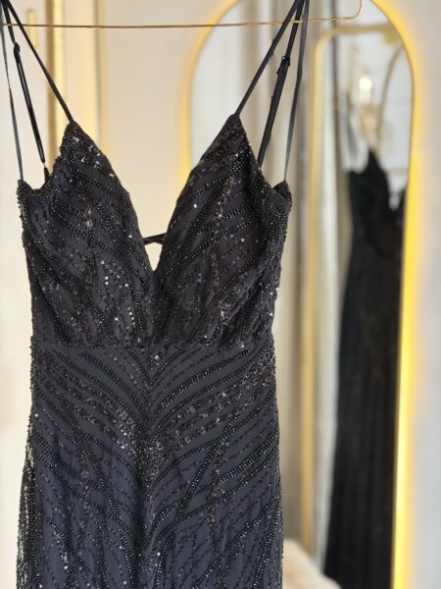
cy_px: 294
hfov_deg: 30.3
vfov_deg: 39.7
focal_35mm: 48
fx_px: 815
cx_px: 220
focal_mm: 6.76
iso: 500
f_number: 1.78
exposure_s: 1/33
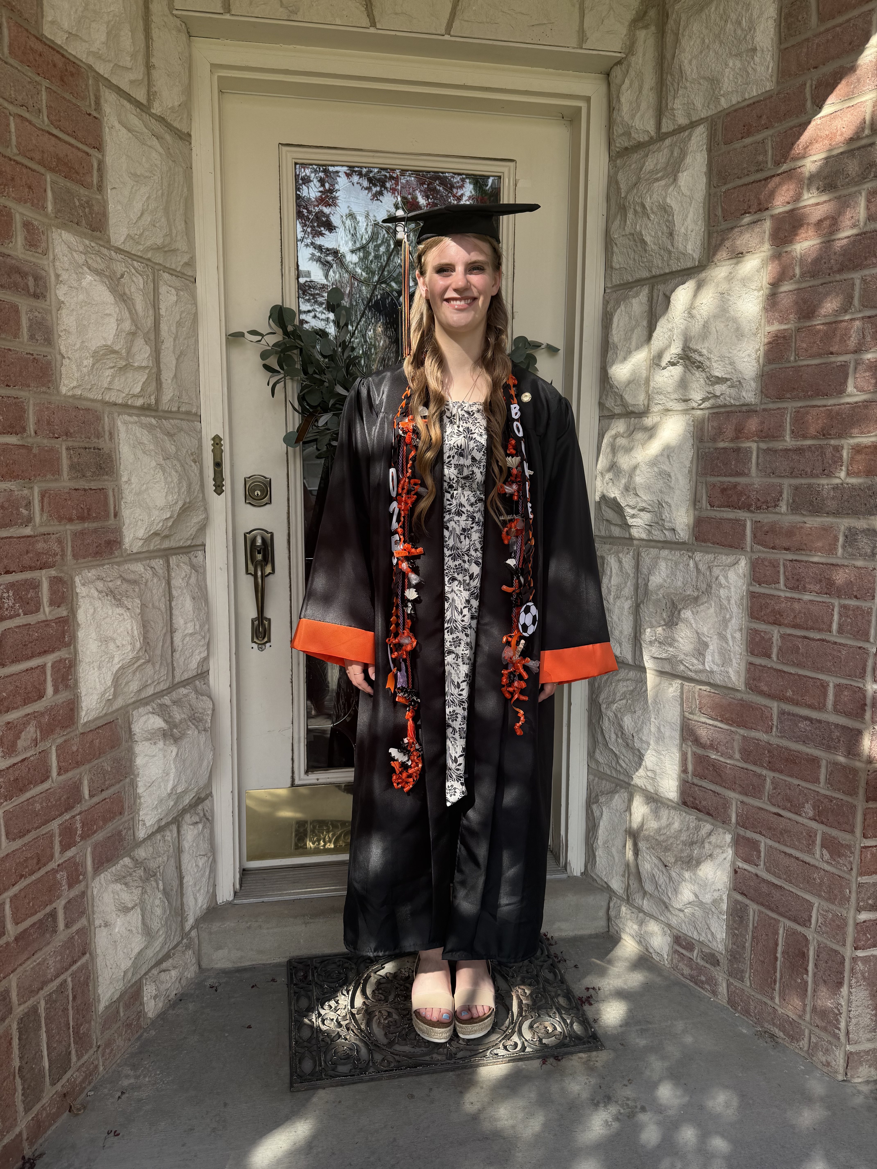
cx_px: 438
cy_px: 584
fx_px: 811
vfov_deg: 71.6
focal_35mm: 24
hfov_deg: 56.8
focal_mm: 6.76
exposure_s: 1/979
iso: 80
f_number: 1.78
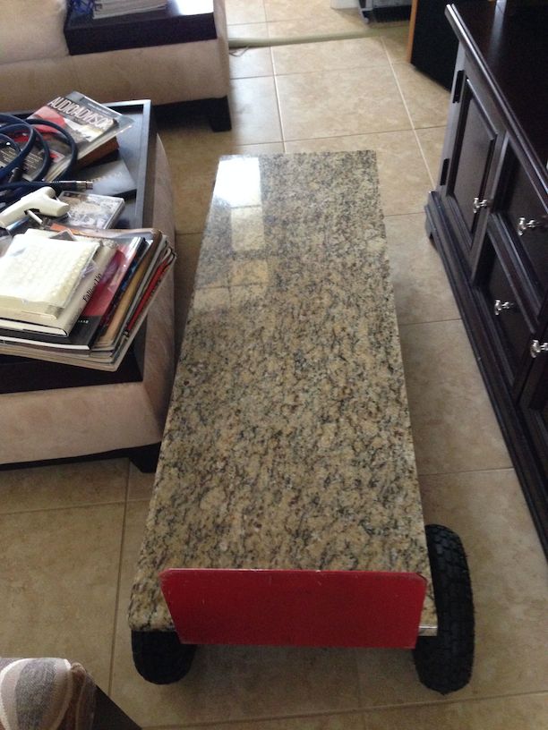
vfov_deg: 55.4
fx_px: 697
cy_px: 365
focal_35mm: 33
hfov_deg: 42.9
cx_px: 274
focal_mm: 4.12
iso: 400
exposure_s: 1/20
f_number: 2.4
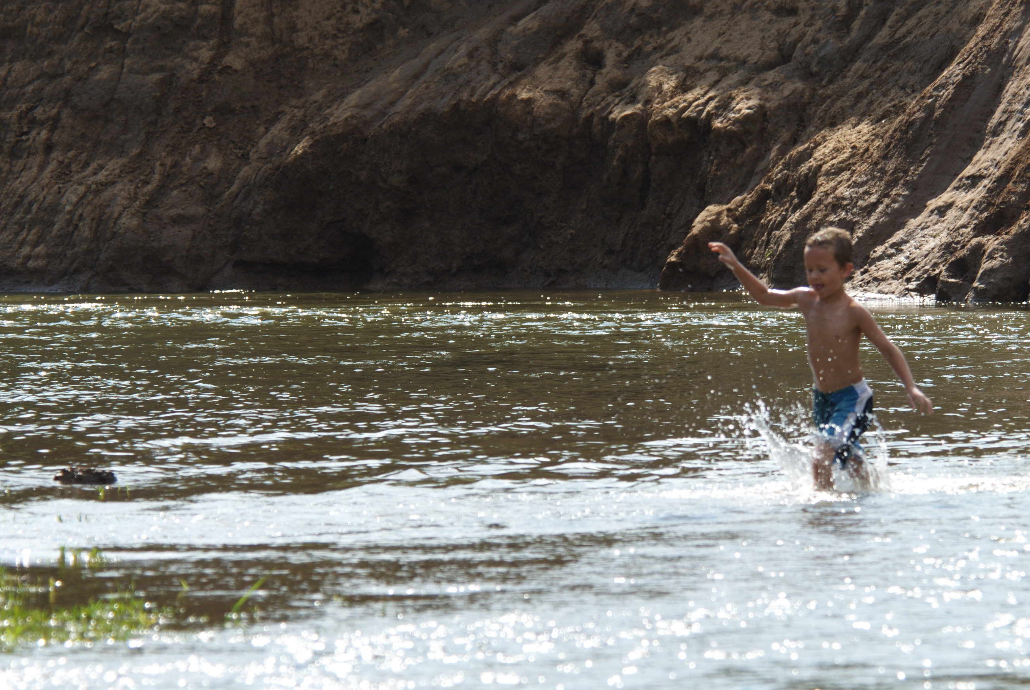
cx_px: 656
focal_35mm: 410
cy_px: 294
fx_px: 11737
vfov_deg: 3.4
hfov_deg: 5.0
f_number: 5.6
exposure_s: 1/250
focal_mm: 185
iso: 100
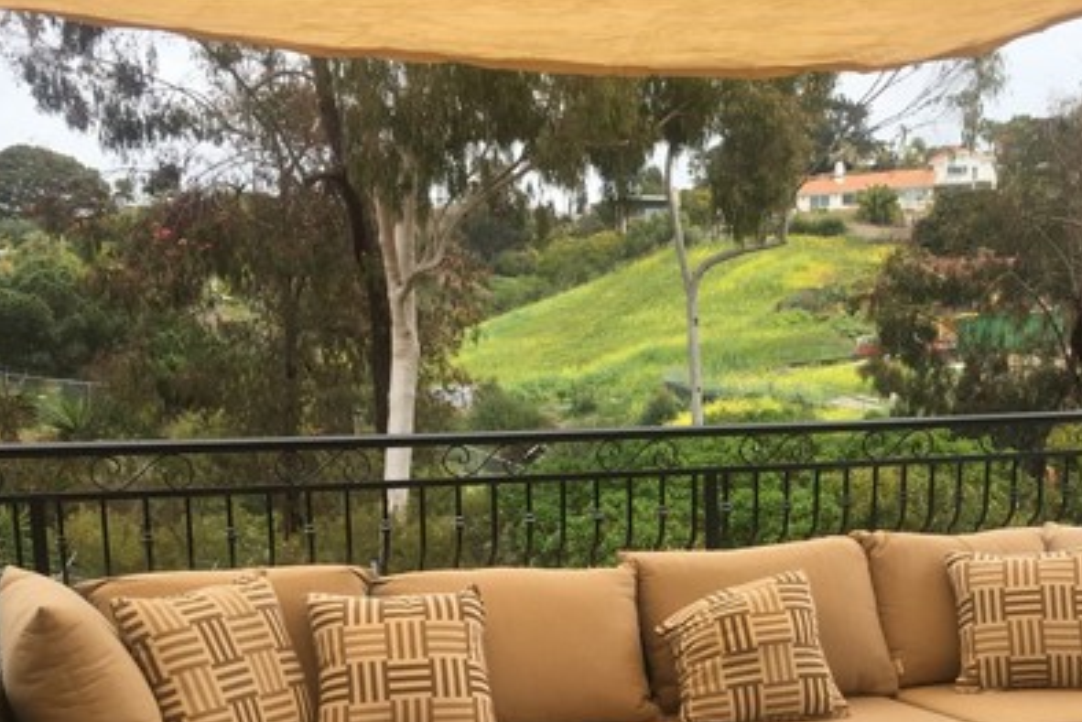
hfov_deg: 39.9
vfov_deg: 26.6
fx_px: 1473
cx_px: 714
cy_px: 645
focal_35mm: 49
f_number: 2.2
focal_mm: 4.15
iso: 25
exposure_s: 1/739
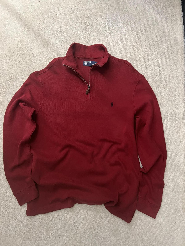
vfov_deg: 67.3
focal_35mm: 26
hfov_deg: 53.1
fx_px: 185
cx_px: 92
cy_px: 123
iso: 200
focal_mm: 5.7
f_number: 1.5
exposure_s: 1/60
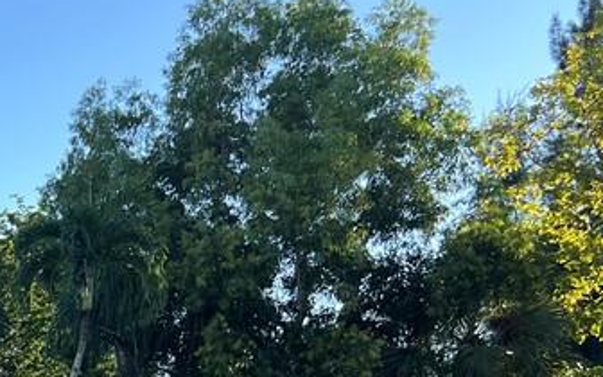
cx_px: -129
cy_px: 549
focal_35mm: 84
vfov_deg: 14.6
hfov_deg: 22.6
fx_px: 1380
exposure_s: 1/902
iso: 50
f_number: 1.5
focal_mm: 5.7
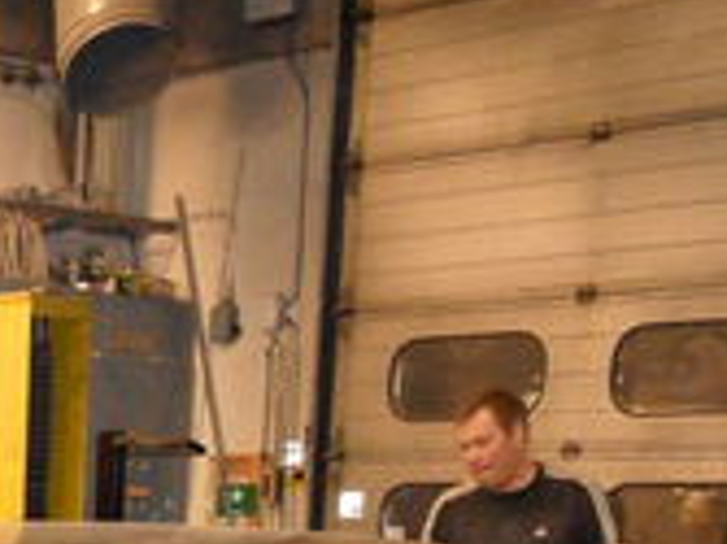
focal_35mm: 92
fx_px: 1931
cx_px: -283
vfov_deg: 14.2
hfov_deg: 19.3
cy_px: 984
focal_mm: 3.9
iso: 400
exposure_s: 1/30
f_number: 3.2
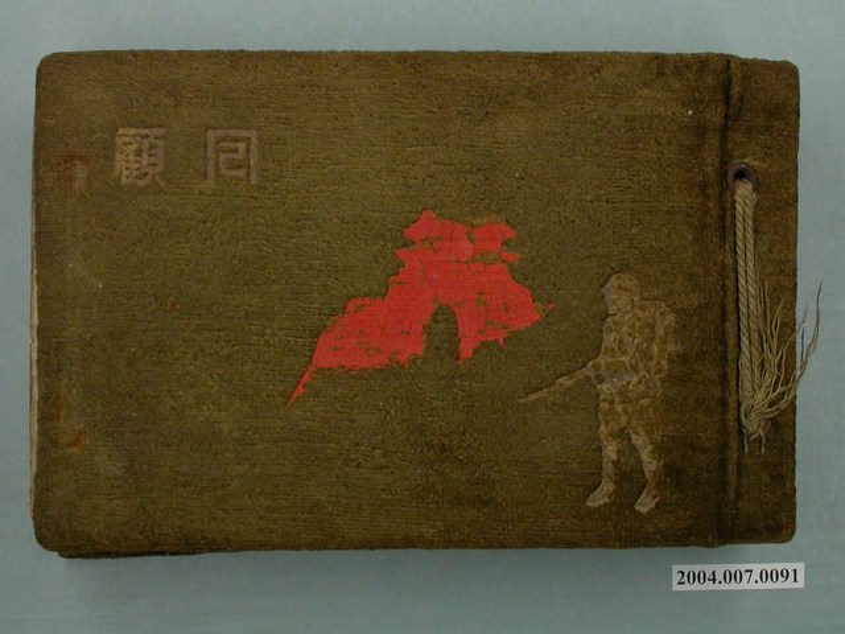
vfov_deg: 21.9
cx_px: 422
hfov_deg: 29.0
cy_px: 317
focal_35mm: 67
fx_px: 1636
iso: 200
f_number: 5.9
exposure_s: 1/30
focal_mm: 14
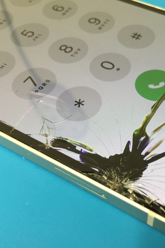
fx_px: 282
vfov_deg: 47.4
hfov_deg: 31.7
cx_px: 135
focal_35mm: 41
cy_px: 124
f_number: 2.2
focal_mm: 4.15
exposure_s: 1/33
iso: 80
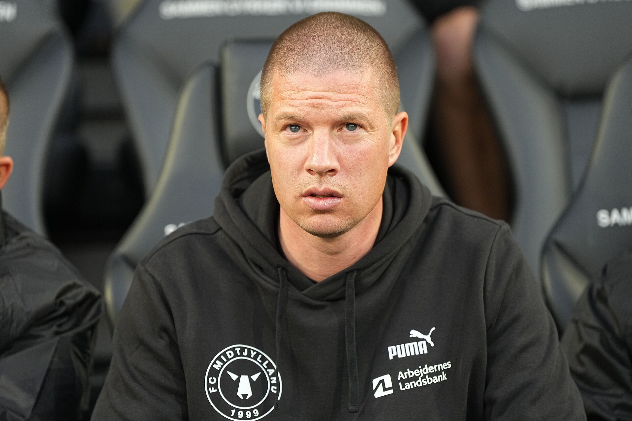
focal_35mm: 178
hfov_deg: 11.5
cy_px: 210
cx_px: 316
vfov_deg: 7.7
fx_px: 3125
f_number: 3.2
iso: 2500
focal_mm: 178
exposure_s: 1/1250
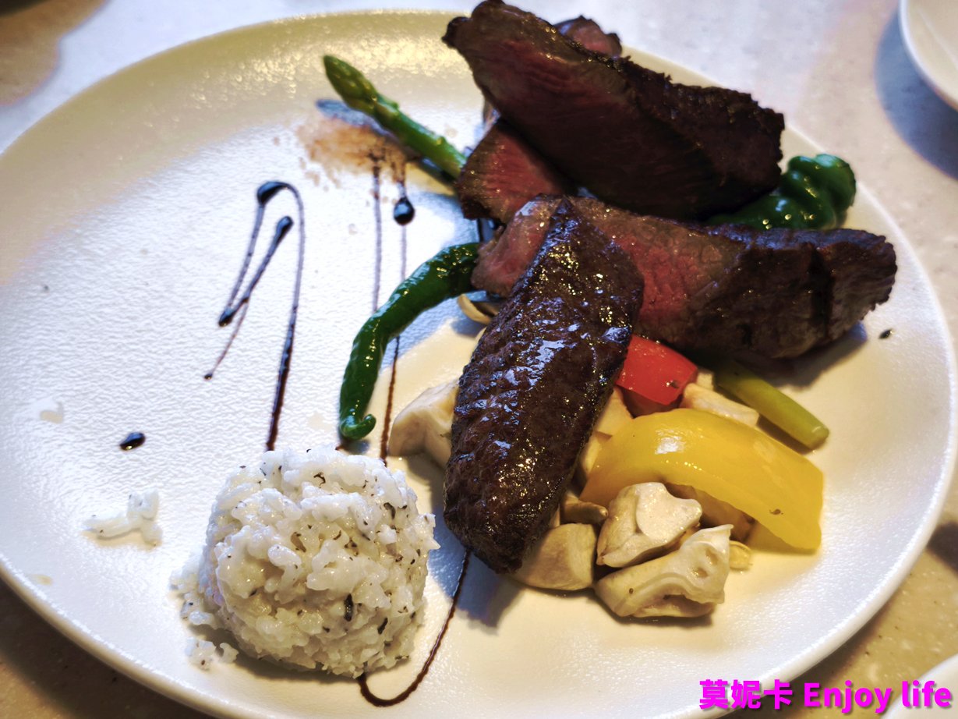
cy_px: 360
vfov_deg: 31.5
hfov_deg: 41.2
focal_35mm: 46
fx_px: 1273
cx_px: 479
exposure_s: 1/120
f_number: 1.6
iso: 125
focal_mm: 6.57
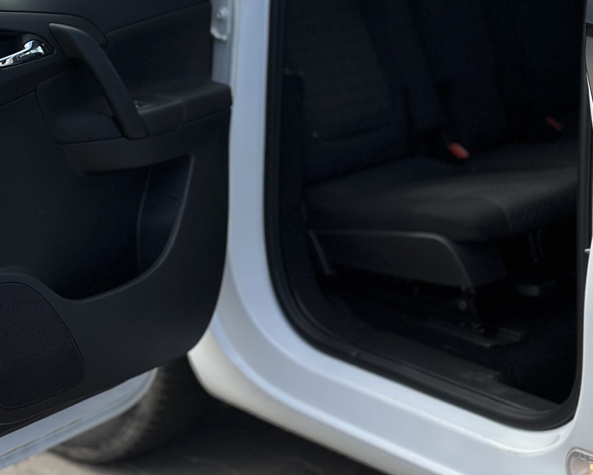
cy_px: 139
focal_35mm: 96
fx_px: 1685
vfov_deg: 16.0
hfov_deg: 19.8
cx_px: 133
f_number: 1.78
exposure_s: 1/2114
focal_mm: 6.86
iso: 80
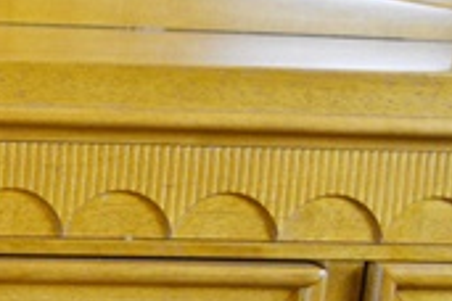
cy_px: 383
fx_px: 1783
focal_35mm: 142
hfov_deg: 11.5
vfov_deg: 9.5
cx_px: -685
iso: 800
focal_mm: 18
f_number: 3.5
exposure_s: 1/50
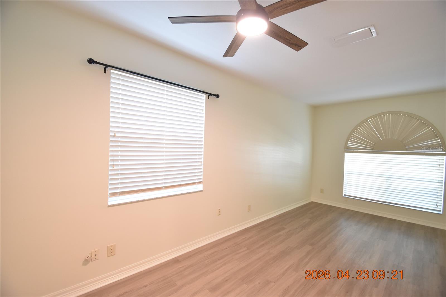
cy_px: 148
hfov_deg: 100.4
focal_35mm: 15
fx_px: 186
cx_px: 223
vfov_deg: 77.3
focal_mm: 10
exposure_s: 1/20
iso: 800
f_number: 3.5
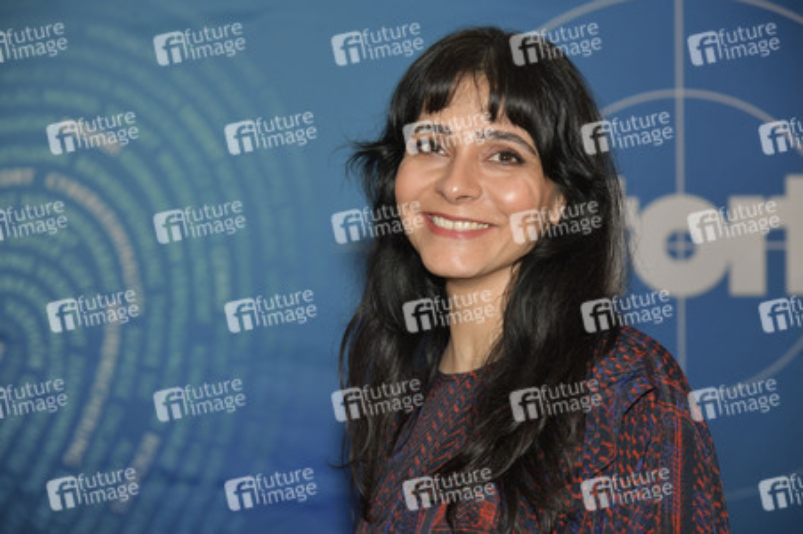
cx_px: 402
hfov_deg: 18.6
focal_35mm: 110
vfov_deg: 12.4
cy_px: 267
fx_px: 2452
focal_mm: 110
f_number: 5.6
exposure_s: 1/200
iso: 640
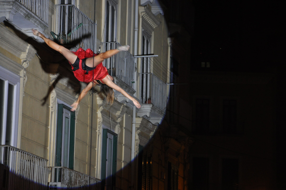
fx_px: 1250
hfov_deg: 13.1
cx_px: 143
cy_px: 95
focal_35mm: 158
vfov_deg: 8.7
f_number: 5.6
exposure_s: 1/60
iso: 800
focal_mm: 105
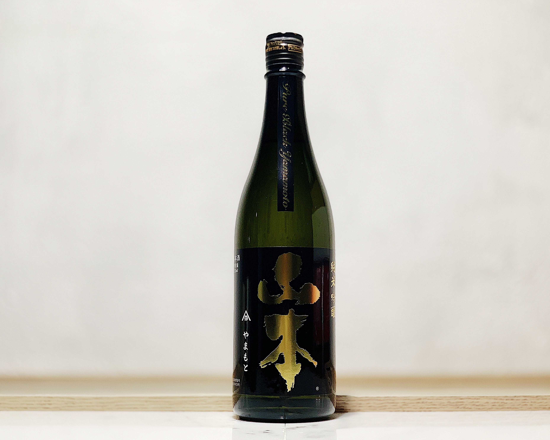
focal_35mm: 55
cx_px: 284
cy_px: 219
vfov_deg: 27.6
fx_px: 895
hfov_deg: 34.1
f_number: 2.4
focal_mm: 6
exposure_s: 1/60
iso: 80
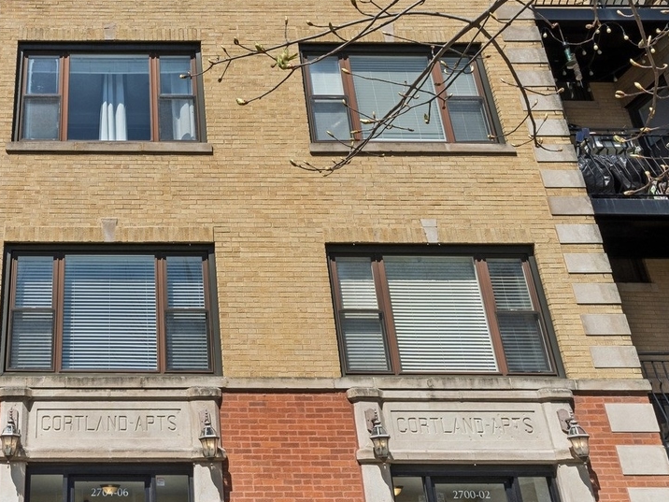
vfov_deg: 38.7
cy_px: 238
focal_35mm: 37
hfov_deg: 46.6
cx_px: 106
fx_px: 715
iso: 320
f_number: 8
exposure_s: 1/1250
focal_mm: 17
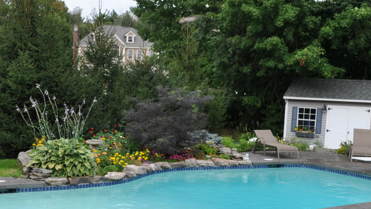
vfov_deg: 20.1
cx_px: 124
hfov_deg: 35.1
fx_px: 580
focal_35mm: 59
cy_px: 171
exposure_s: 1/125
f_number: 5.6
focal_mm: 18
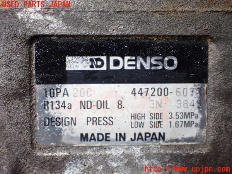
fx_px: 315
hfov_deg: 40.4
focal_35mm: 47
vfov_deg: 30.9
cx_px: 116
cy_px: 87
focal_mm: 8.4
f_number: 3.1
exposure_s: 1/200
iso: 500
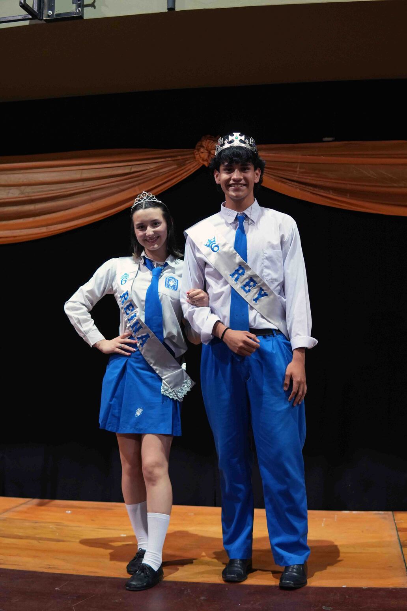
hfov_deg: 29.9
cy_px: 306
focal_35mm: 45
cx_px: 204
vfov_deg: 43.6
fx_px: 763
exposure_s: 1/160
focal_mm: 30
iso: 1600
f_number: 2.5
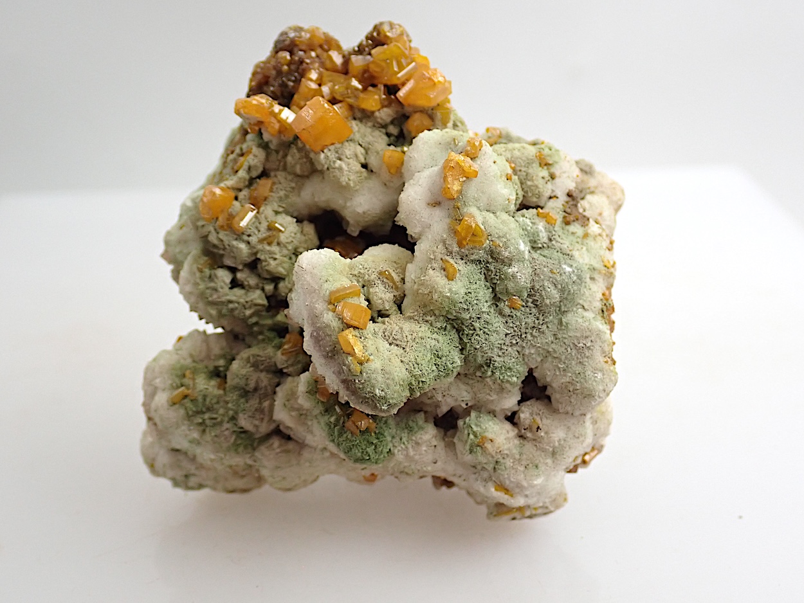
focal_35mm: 50
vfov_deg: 29.1
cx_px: 402
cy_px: 302
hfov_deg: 38.2
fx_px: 1162
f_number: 3.2
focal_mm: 9.01
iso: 250
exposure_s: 1/50
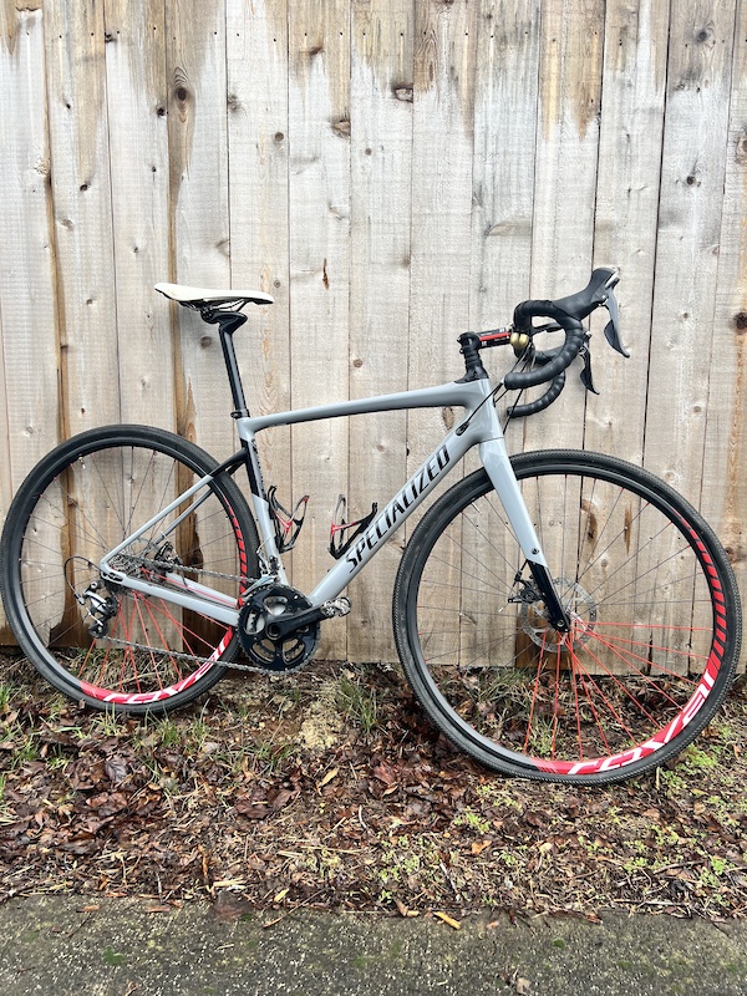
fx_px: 748
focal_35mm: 26
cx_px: 374
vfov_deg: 67.3
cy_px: 498
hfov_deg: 53.1
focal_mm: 5.7
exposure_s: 1/205
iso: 40
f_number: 1.5
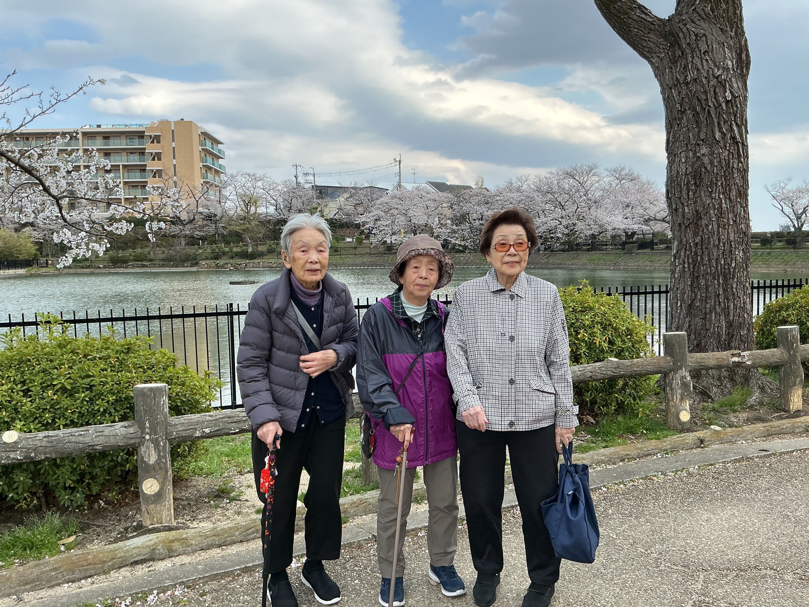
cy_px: 304
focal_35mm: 29
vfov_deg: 48.2
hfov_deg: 61.7
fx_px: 678
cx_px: 404
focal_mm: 3
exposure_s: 1/792
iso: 25
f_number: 1.8
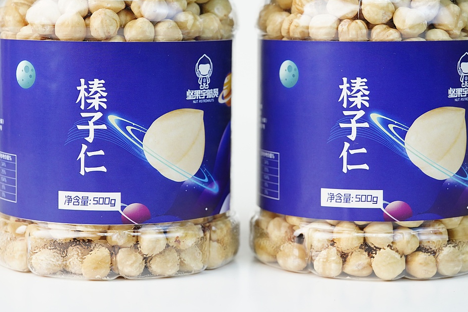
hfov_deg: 21.5
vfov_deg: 14.4
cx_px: 242
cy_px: 112
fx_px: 1235
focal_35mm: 95
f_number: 7.1
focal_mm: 70
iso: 1250
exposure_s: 1/80
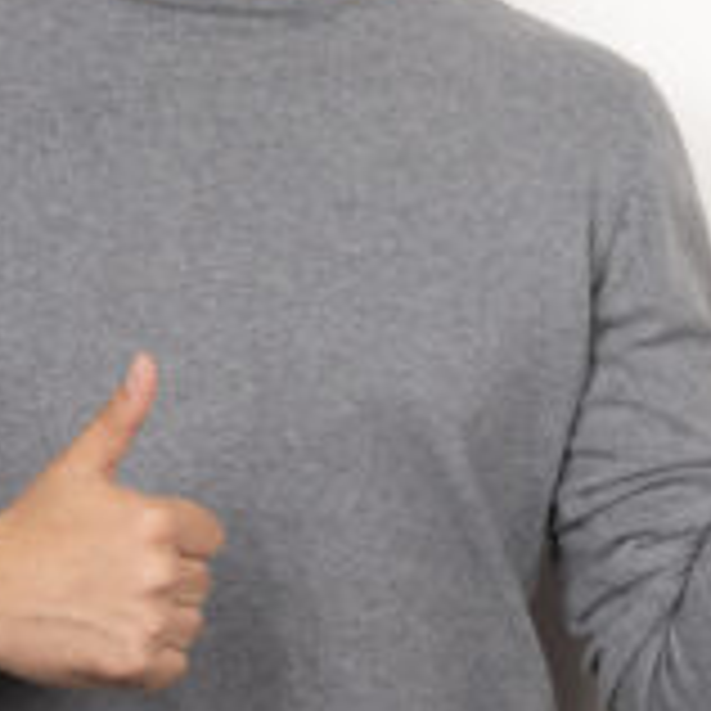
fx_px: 5972
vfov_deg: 6.8
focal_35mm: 257
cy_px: 259
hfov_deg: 6.8
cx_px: 864
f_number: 8
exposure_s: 1/100
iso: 200
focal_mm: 62
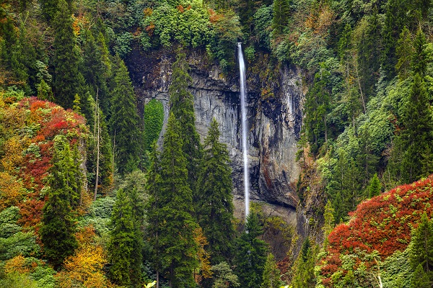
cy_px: 144
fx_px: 2405
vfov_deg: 6.9
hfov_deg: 10.3
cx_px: 216
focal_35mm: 200
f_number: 14
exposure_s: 3
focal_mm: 200
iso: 40
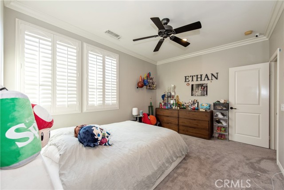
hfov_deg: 100.4
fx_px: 118
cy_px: 95
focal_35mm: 15
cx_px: 142
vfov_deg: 77.4
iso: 800
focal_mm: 15
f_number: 5.6
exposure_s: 1/125
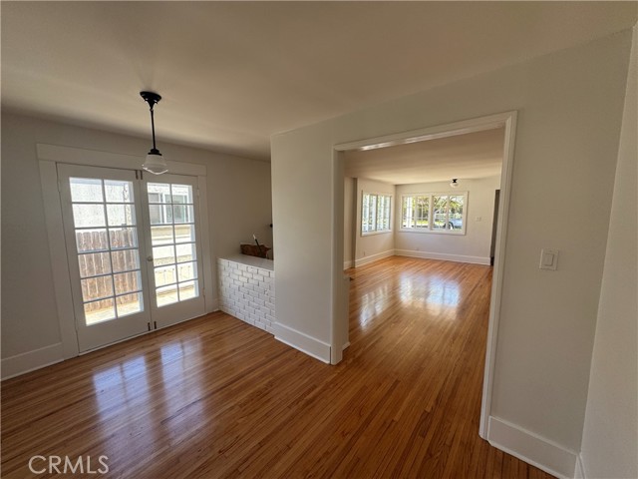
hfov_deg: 102.1
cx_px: 319
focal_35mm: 14
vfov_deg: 85.7
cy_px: 240
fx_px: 258
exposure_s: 1/99
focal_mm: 2.22
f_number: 2.2
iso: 50
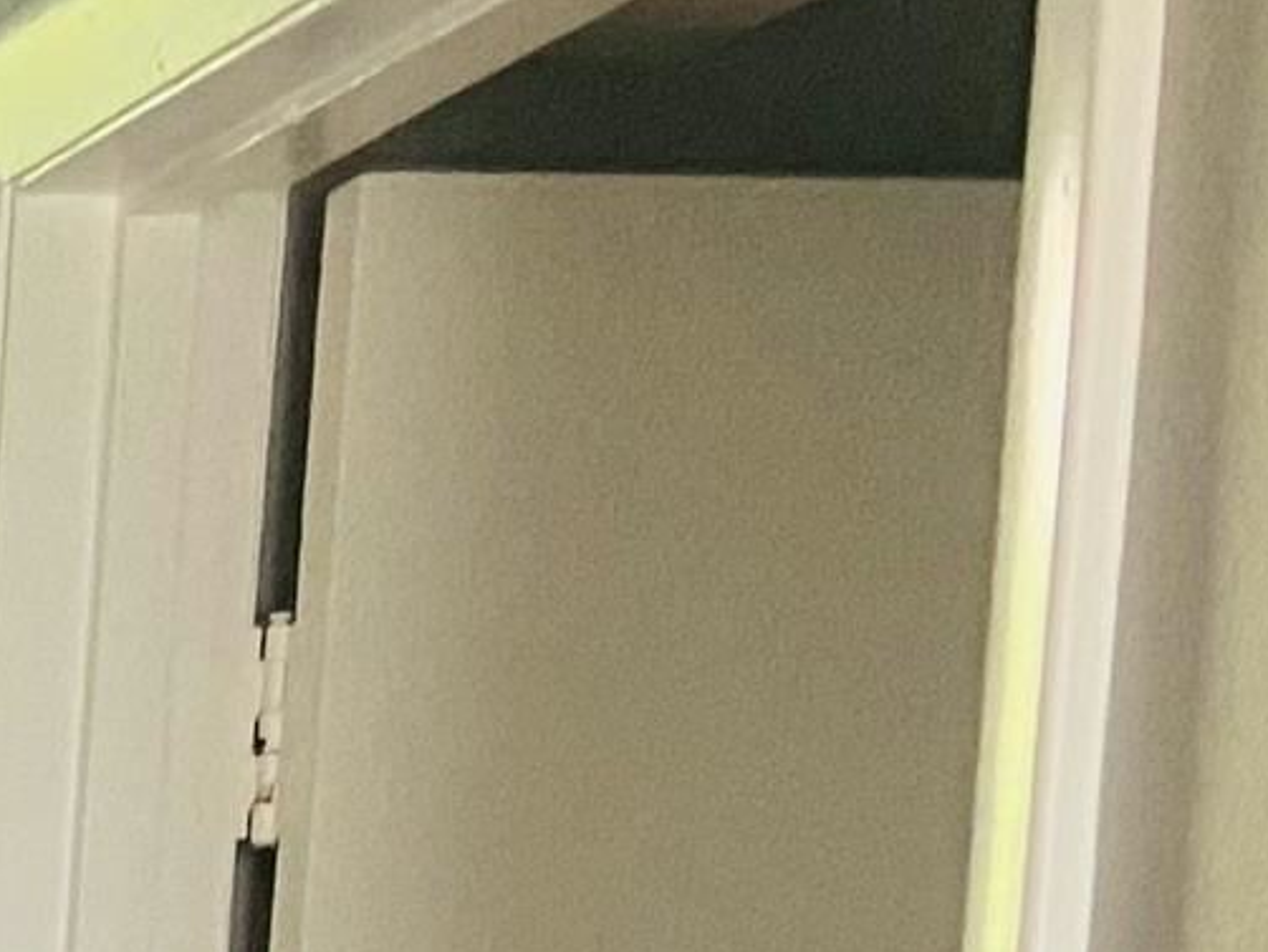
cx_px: -2074
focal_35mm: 159
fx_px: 5827
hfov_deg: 10.2
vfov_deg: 8.4
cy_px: 2399
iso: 125
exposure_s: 1/60
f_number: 1.8
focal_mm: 4.25
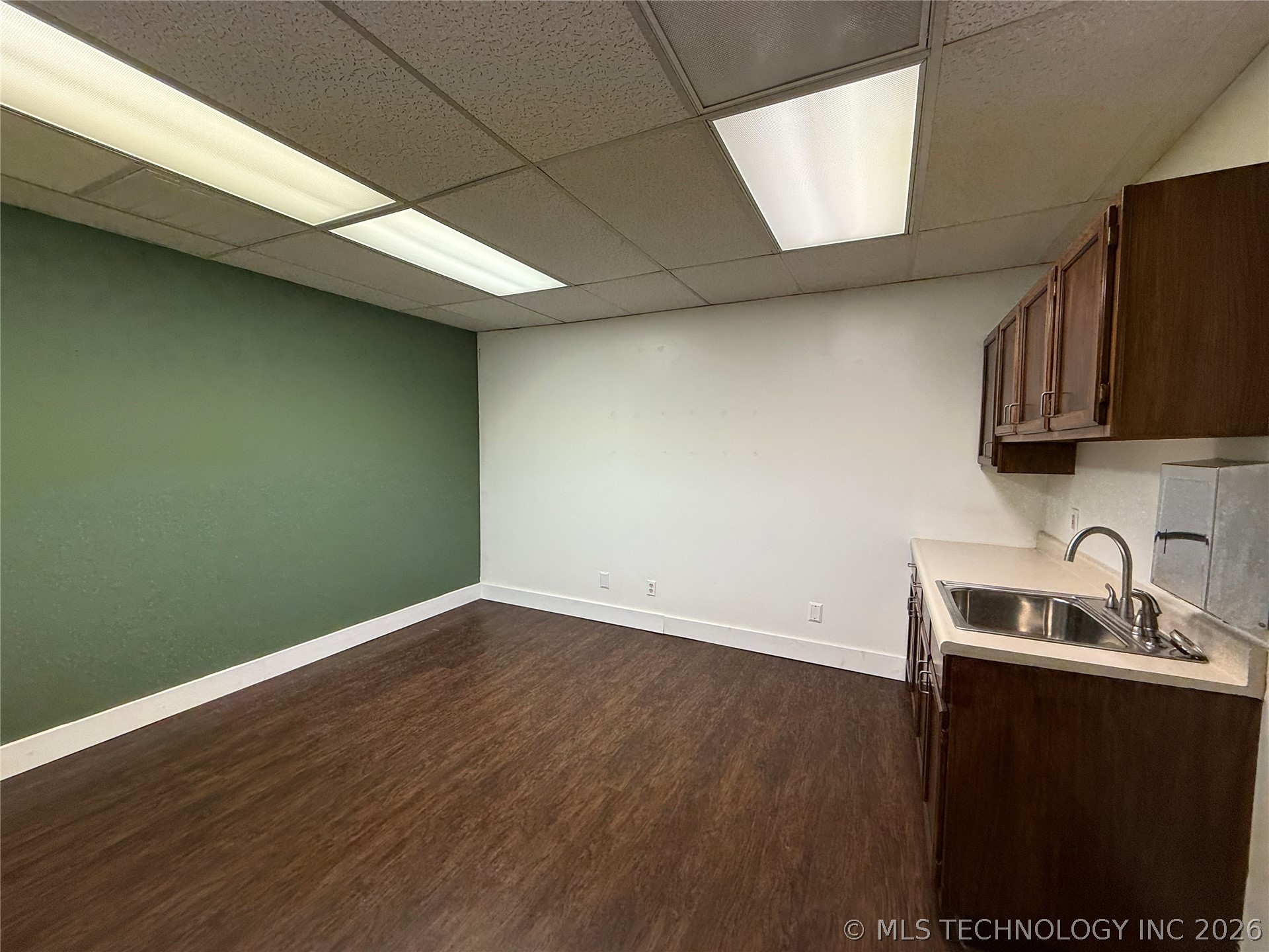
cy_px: 476
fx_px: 513
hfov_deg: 102.1
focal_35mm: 14
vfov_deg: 85.7
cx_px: 634
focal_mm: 2.22
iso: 125
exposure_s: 1/120
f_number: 2.2
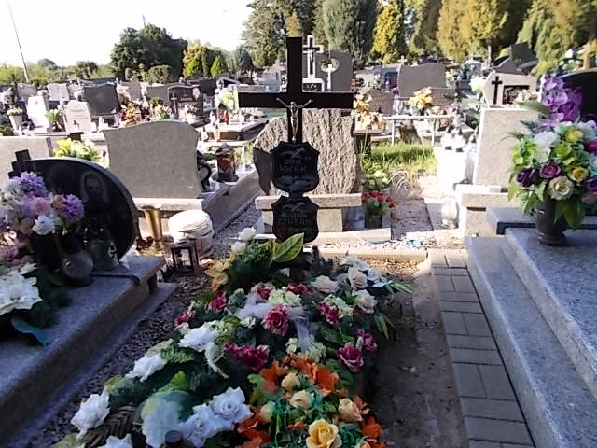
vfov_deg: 53.1
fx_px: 448
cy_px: 224
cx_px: 298
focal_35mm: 26
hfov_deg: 67.3
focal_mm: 4.6
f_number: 3.2
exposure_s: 1/200
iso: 80
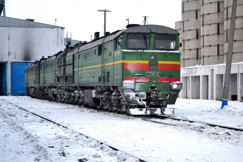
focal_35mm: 75
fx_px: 506
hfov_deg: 27.0
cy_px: 81
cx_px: 122
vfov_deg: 18.2
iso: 400
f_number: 5.6
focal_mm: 50
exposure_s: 1/100
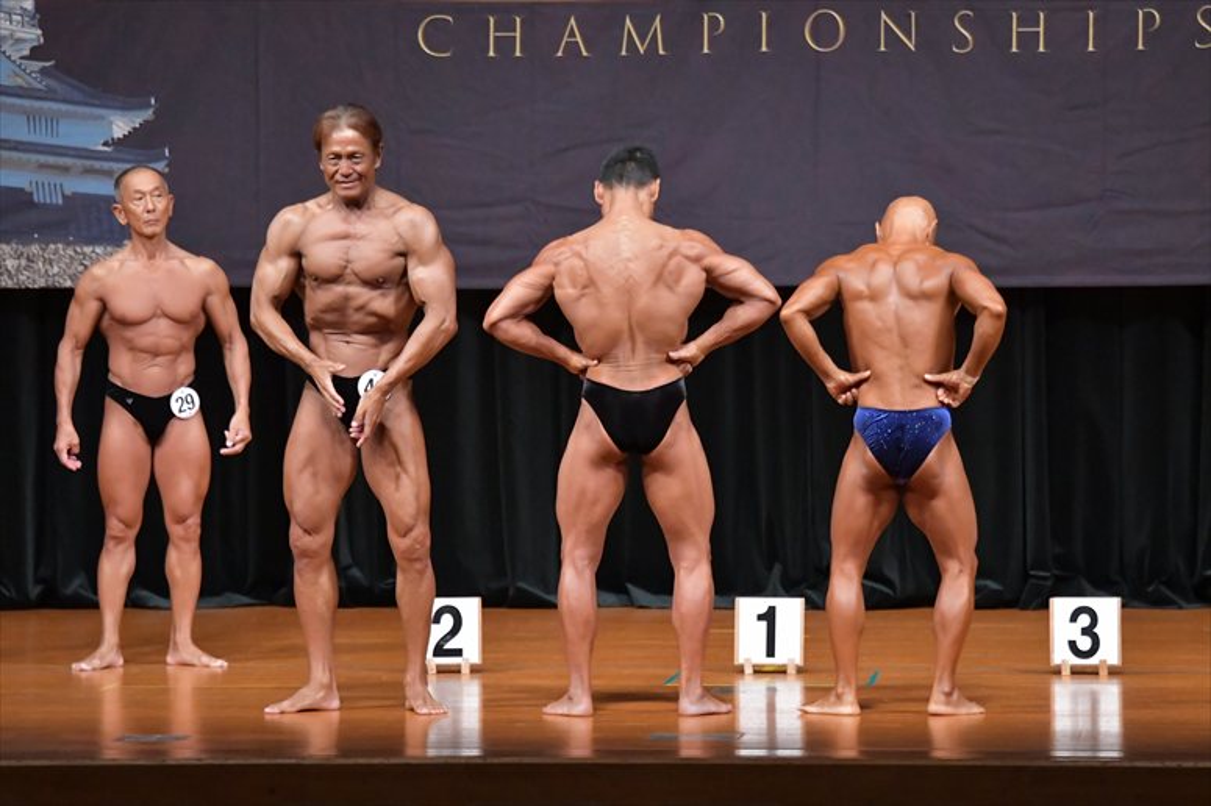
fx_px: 7565
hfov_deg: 9.2
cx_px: 606
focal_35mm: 225
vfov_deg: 6.1
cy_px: 403
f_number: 5.6
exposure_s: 1/400
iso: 6400
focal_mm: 150
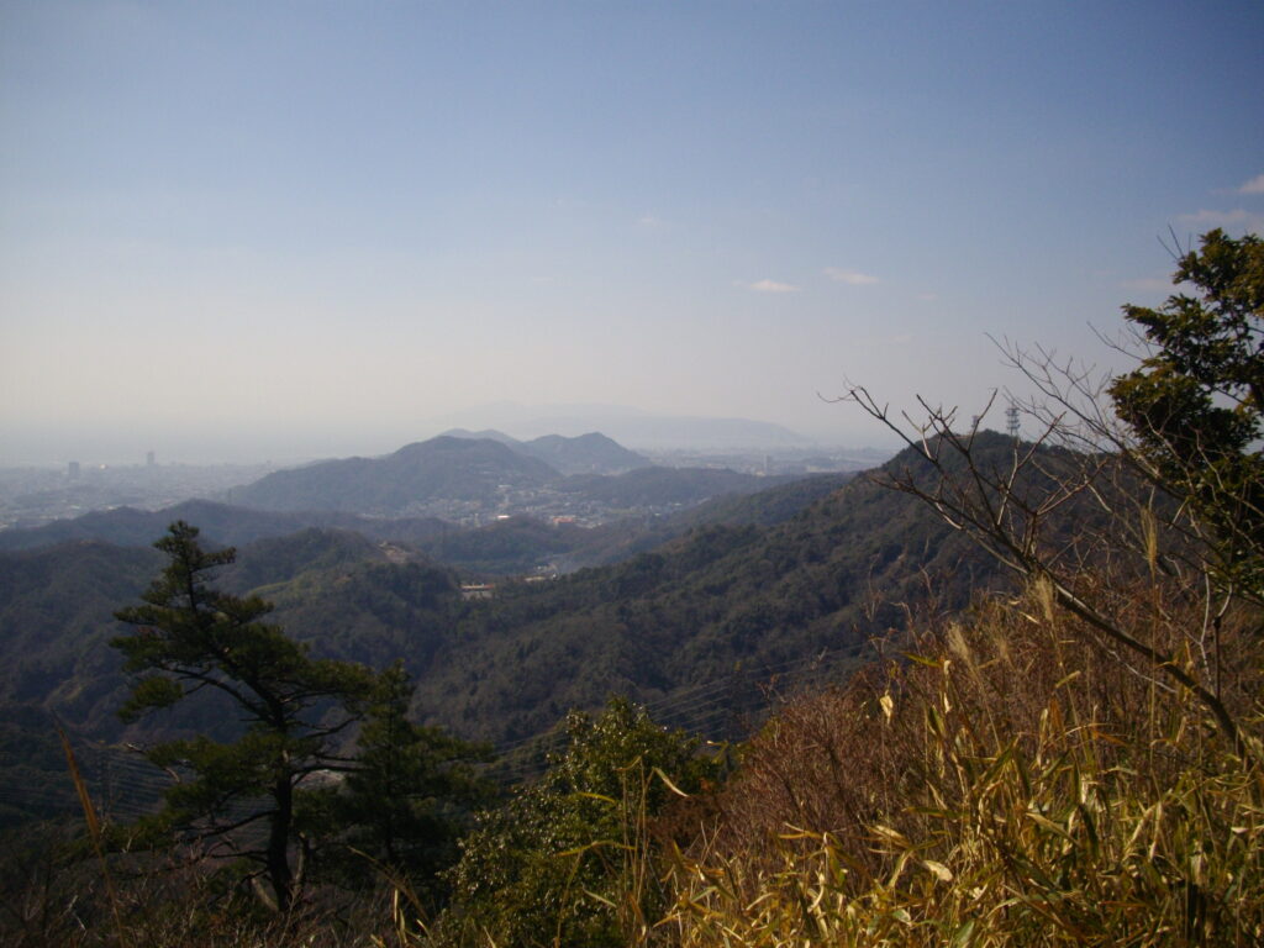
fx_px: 1351
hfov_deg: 50.1
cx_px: 632
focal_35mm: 37
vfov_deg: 38.7
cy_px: 474
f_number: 5.6
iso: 100
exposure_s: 1/800
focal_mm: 6.2
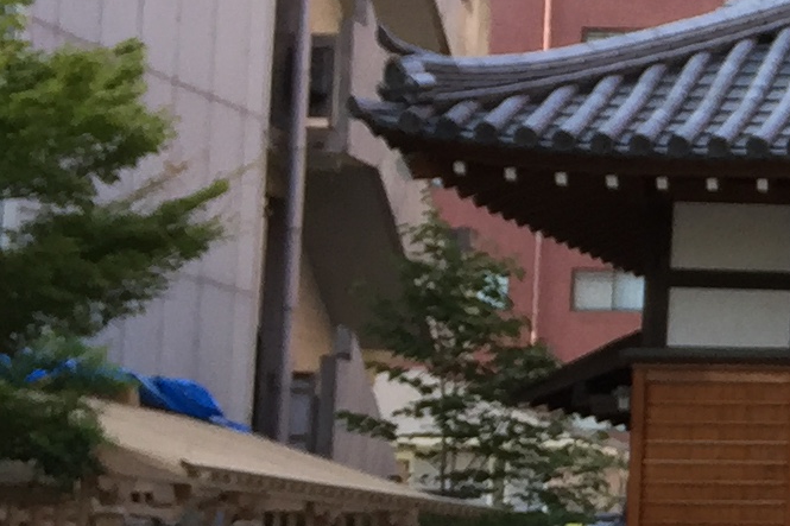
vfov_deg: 9.3
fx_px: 3247
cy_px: 369
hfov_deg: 11.8
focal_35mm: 148
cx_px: 1758
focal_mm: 4.15
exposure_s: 1/347
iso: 32
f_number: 2.2
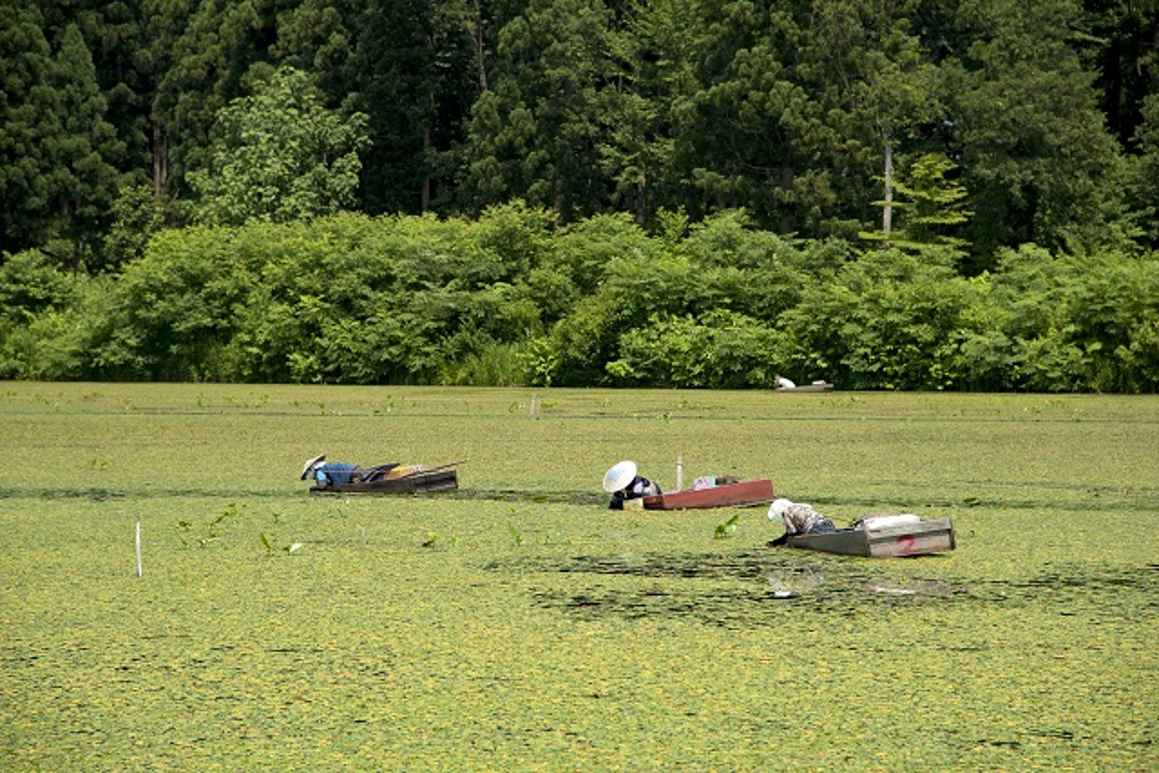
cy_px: 386
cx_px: 580
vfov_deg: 11.4
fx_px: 3864
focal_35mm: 120
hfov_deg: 17.1
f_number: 5.6
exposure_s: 1/800
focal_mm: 120
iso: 200
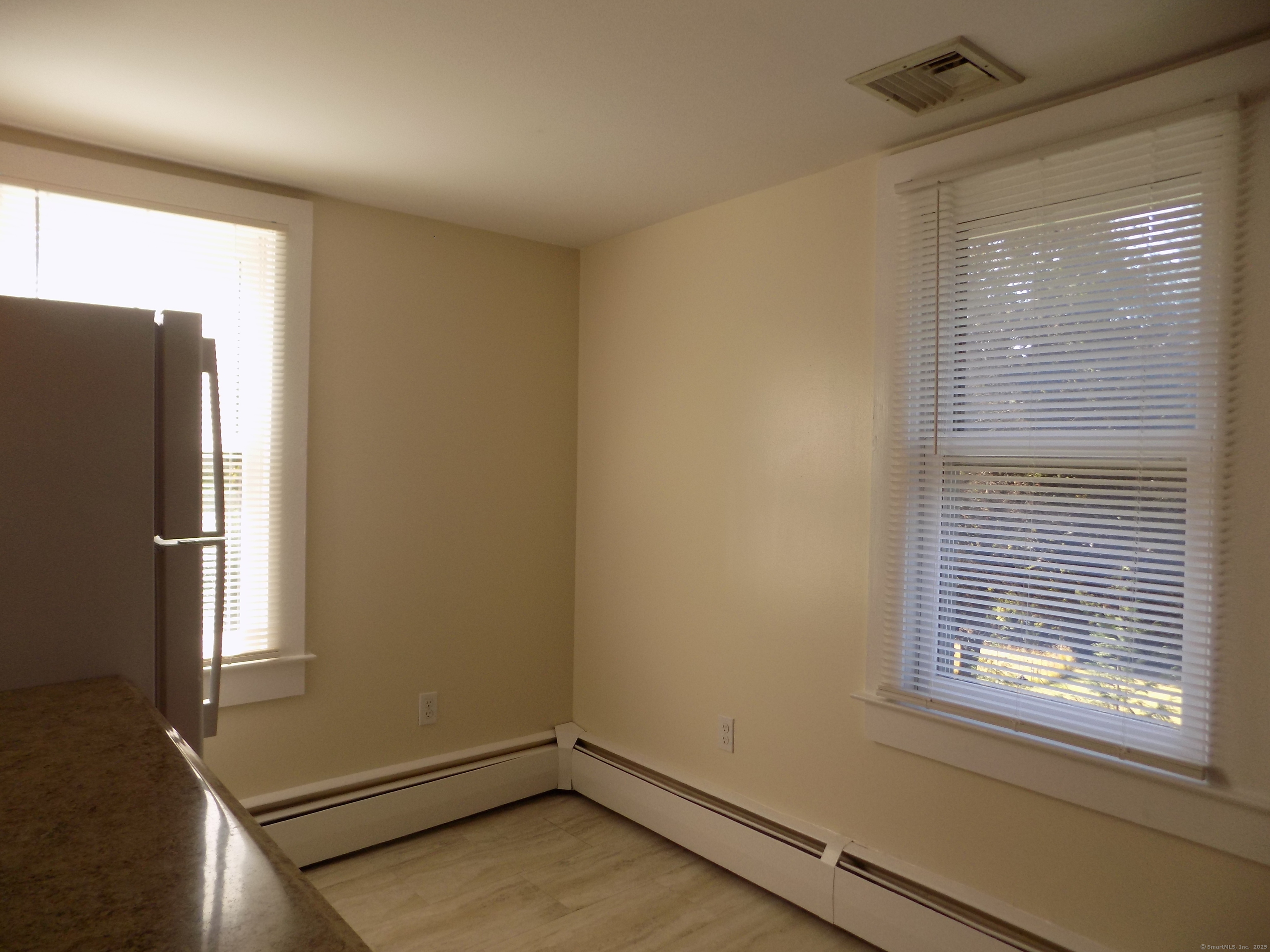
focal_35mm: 23
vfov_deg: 58.9
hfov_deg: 73.9
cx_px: 635
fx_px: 844
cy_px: 476
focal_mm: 4
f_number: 3.1
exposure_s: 1/100
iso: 80
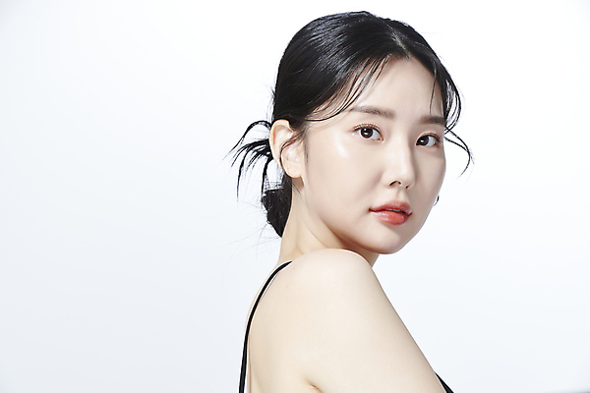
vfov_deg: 10.5
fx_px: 2130
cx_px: 295
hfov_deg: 15.8
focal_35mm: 130
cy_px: 196
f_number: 11
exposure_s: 1/125
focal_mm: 130
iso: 64
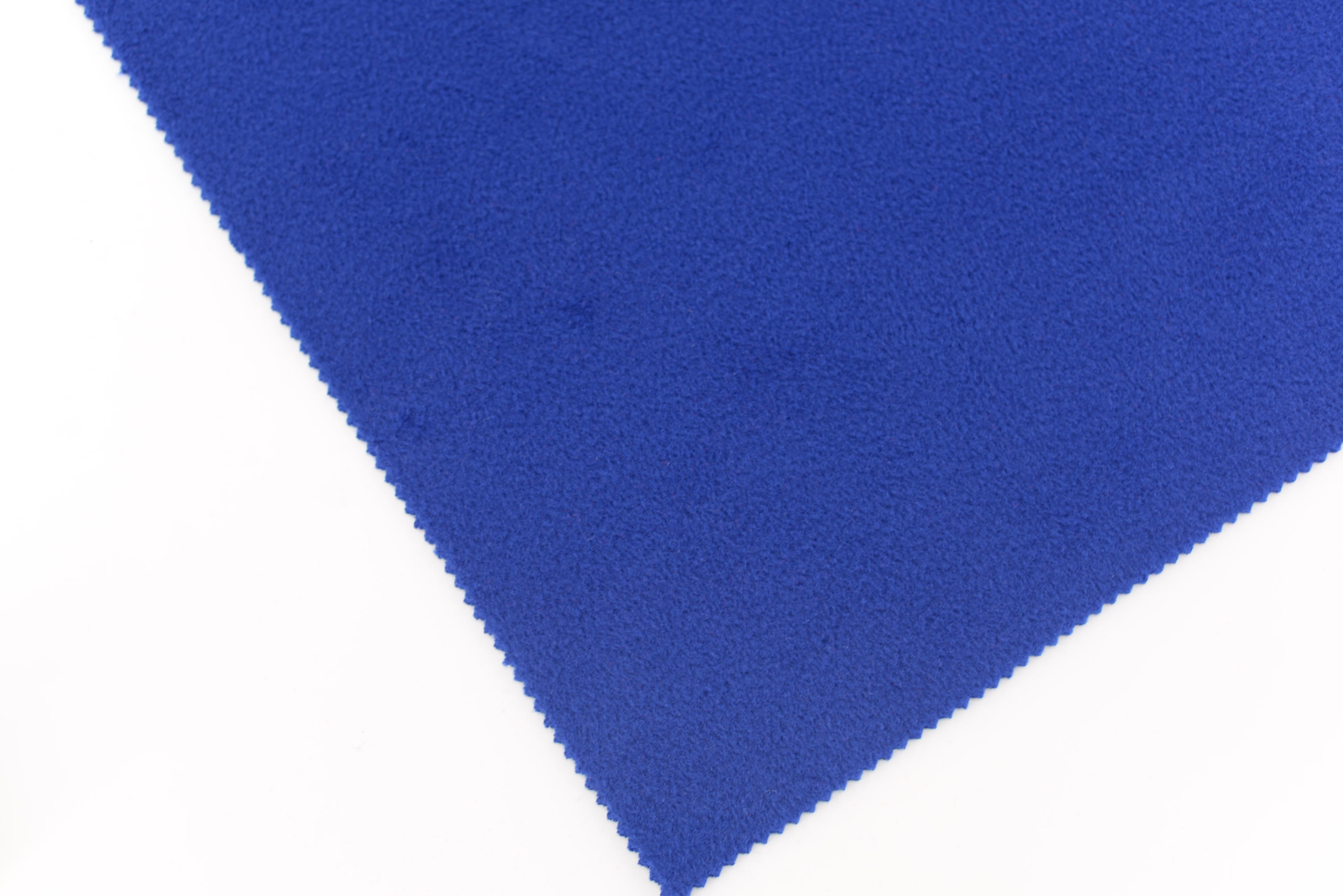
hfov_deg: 39.6
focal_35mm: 50
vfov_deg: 27.0
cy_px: 448
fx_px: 1866
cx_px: 672
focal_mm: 50
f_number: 3.5
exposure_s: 1/80
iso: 100
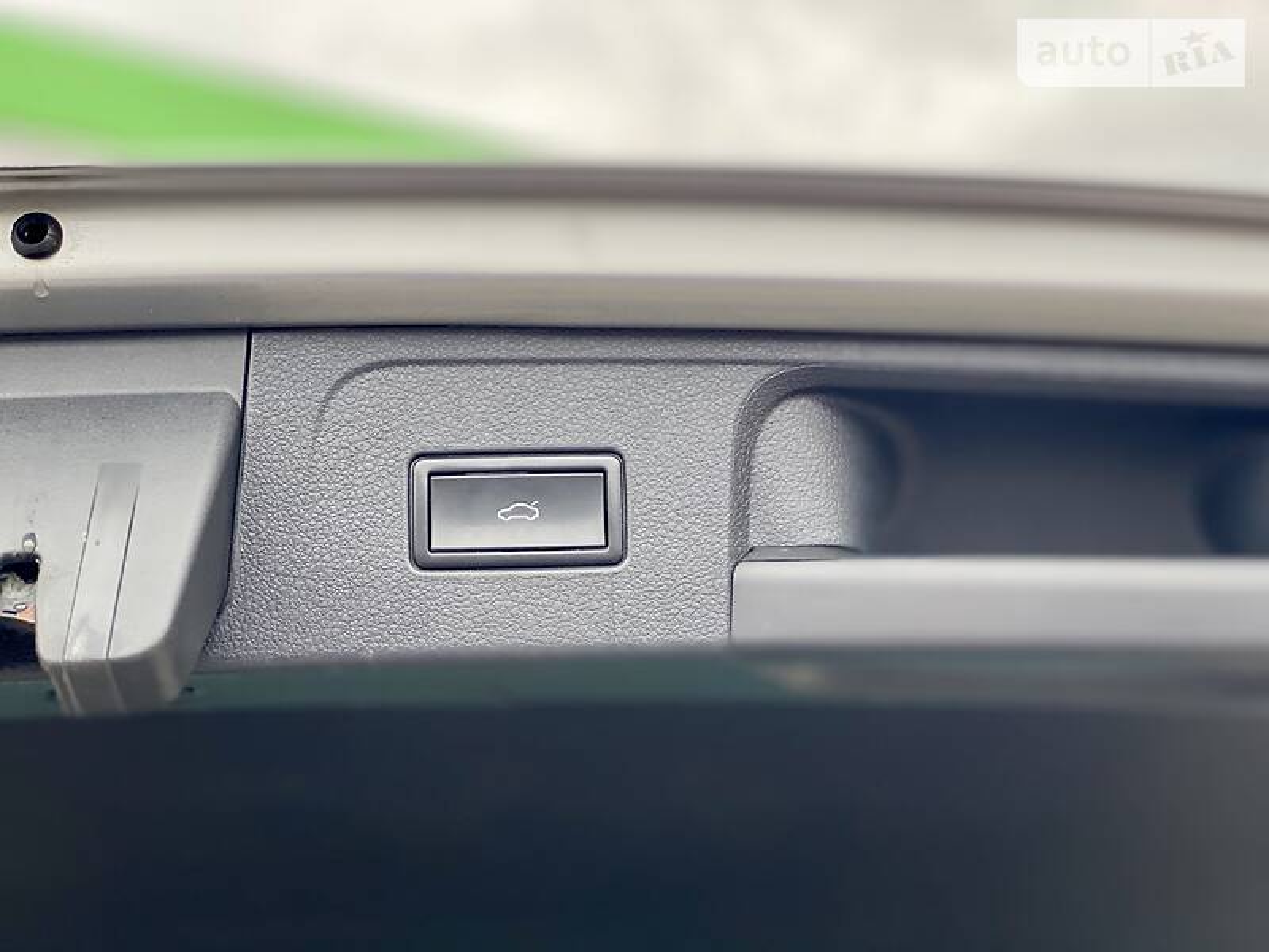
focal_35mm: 52
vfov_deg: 28.0
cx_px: 634
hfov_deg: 36.8
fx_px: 1906
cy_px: 476
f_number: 2
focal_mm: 6
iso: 80
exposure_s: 1/122
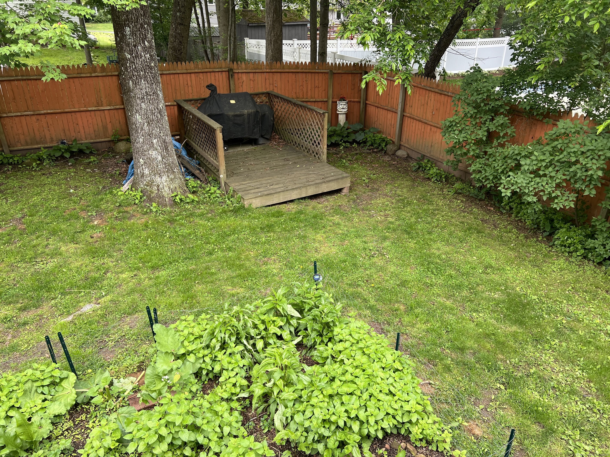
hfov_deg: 67.3
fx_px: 458
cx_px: 305
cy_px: 228
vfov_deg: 53.1
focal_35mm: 26
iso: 40
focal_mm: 5.7
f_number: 1.5
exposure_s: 1/121
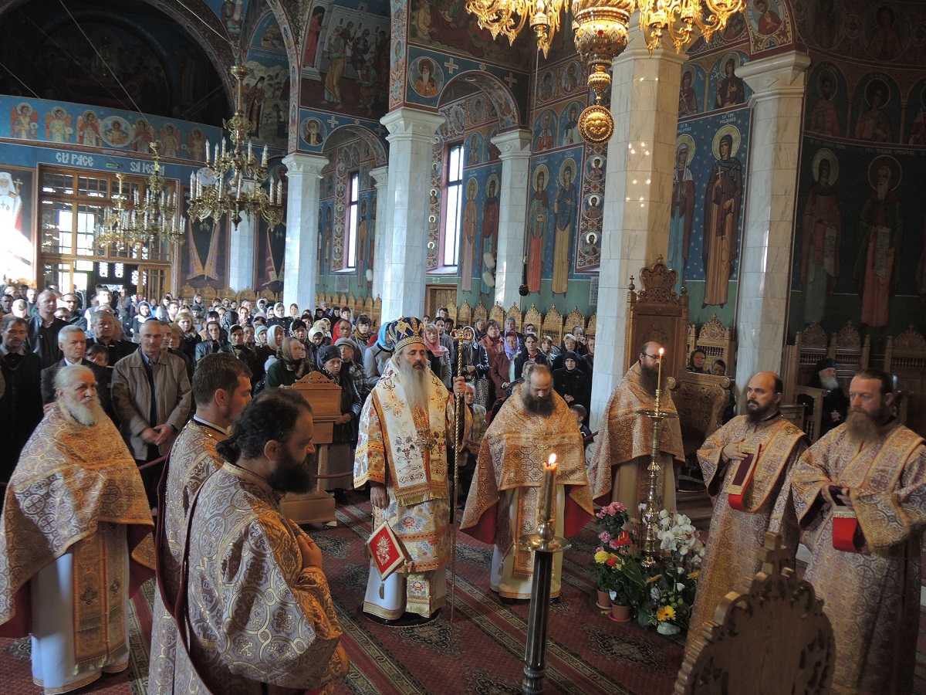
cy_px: 348
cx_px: 463
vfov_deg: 49.7
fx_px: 749
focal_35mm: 28
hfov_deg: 63.4
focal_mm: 6
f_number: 2
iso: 400
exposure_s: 1/8
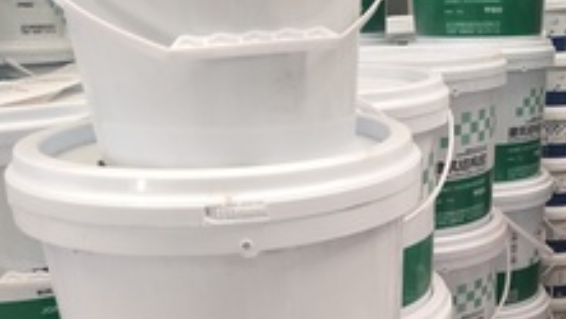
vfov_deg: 23.1
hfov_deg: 39.2
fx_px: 766
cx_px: 444
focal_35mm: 51
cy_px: 271
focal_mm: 3.88
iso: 125
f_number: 2
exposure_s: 1/50
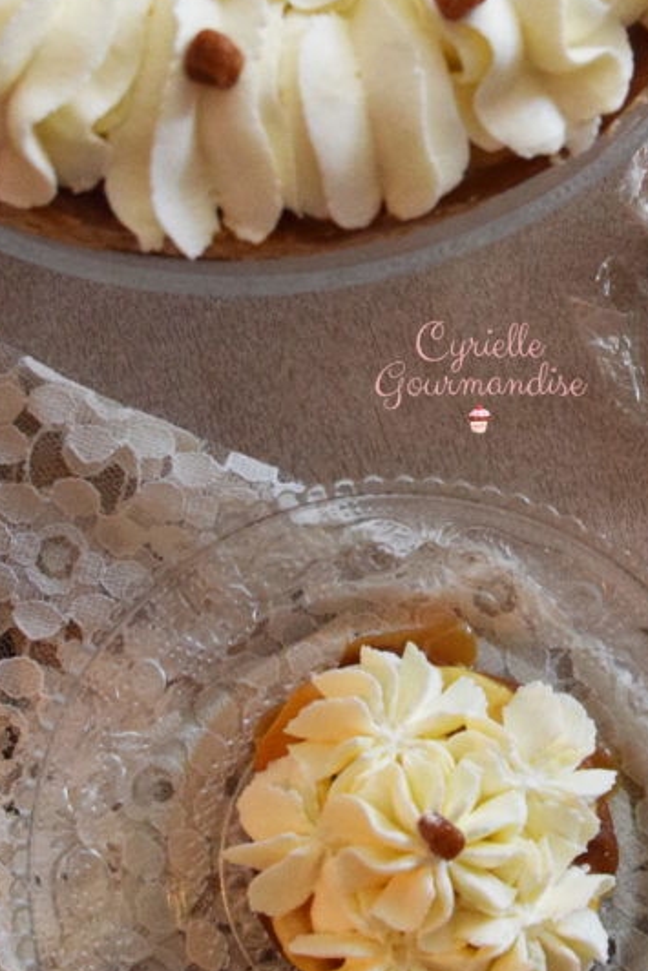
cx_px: 517
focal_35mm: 89
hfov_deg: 15.3
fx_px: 2401
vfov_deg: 22.7
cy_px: 289
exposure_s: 1/60
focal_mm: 18
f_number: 3.5
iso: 1800
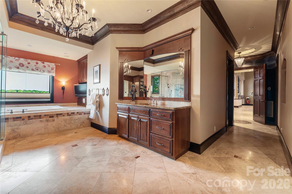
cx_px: 146
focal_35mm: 15
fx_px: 121
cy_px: 97
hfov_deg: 100.8
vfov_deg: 77.7
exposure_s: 2
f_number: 8
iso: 250
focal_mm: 14.9
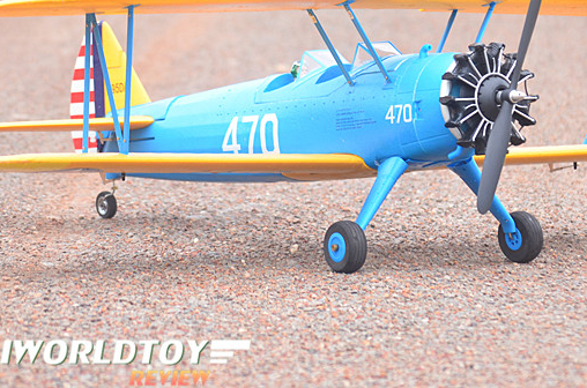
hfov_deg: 7.2
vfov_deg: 4.7
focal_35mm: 288
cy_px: 94
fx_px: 4684
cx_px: 319
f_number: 5.6
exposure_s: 1/400
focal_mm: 122
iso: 320
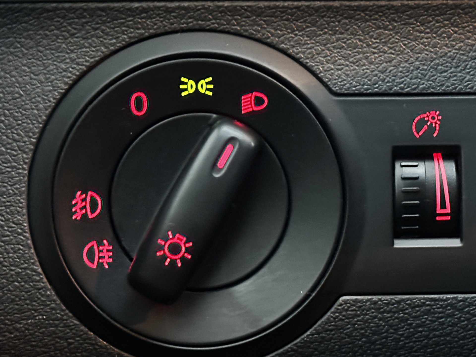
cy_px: 167
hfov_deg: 19.3
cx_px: 341
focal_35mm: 101
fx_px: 1389
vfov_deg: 14.6
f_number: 1.78
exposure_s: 1/17
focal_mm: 6.86
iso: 800
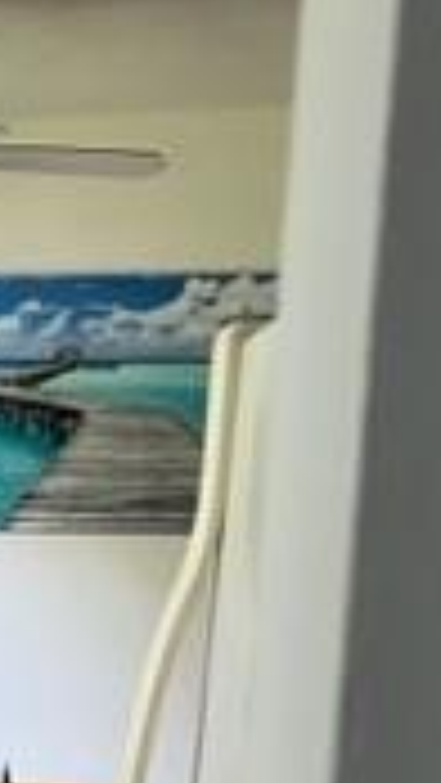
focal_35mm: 104
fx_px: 2160
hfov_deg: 10.4
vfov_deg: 19.3
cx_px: -536
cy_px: 963
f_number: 1.5
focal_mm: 5.7
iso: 160
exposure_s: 1/60
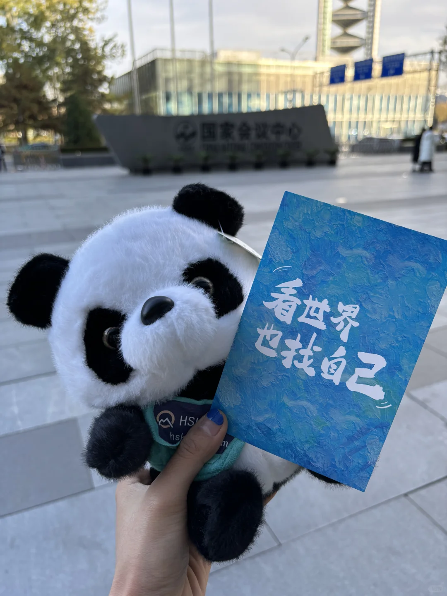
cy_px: 298
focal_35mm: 26
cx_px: 224
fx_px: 448
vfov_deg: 67.3
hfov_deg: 53.1
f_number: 1.6
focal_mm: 5.96
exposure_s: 1/313
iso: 50
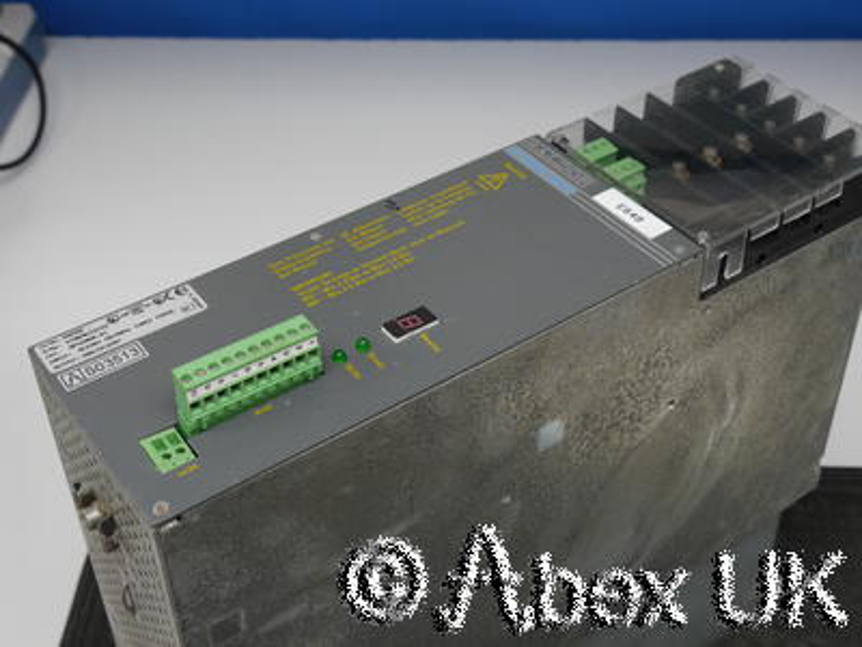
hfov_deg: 36.8
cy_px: 324
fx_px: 1295
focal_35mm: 52
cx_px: 431
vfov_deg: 28.0
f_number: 7.1
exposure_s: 1/30
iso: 400
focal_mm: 26
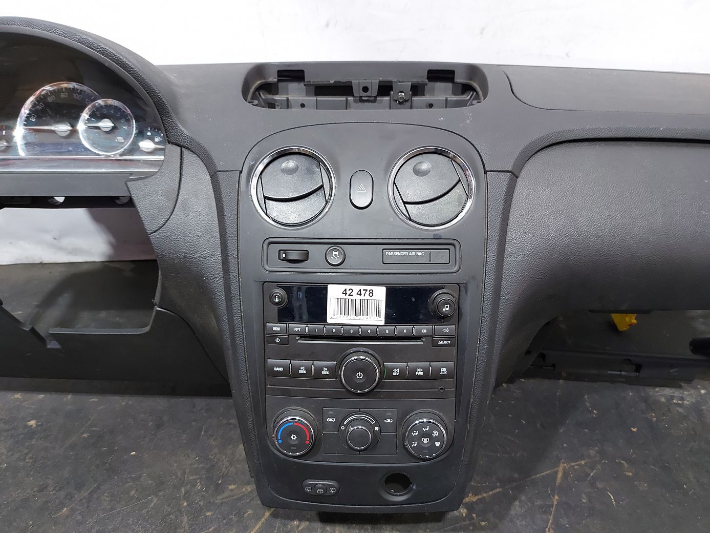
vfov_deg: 56.8
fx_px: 492
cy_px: 266
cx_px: 355
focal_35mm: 24
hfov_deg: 71.6
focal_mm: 5.23
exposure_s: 1/25
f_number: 1.8
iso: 200
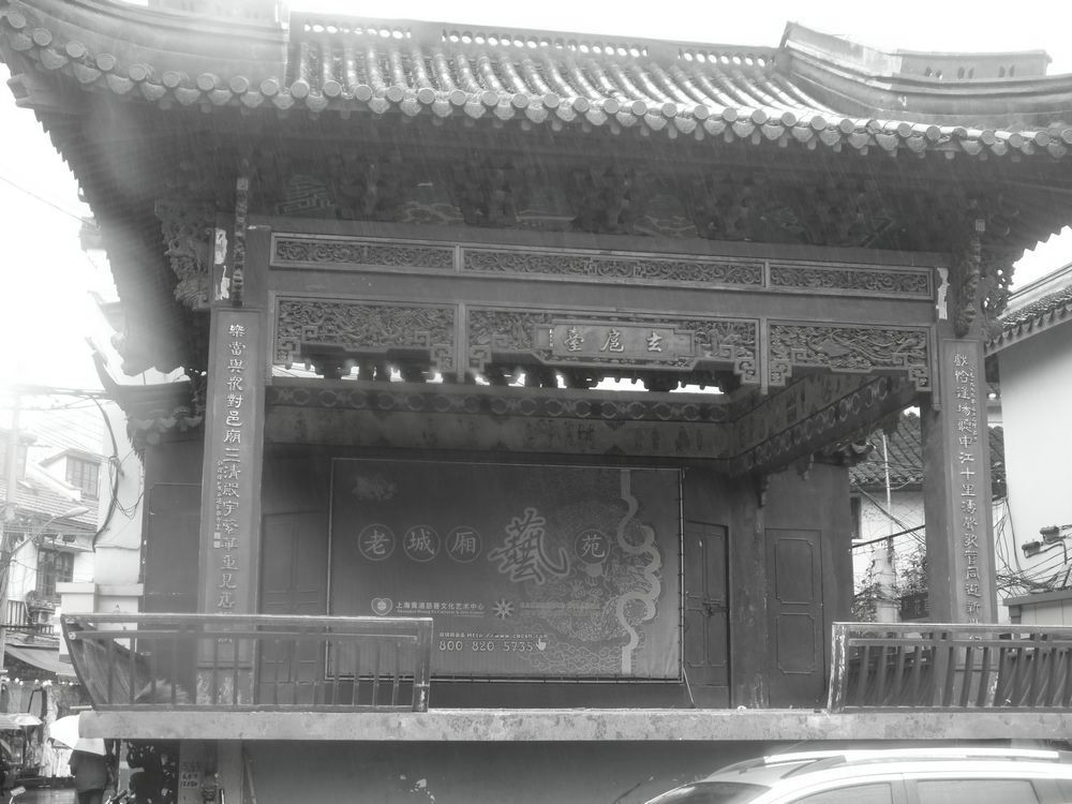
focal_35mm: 52
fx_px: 1610
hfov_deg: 36.8
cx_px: 536
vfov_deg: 28.0
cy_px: 402
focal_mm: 26
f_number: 4.7
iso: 320
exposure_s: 1/60
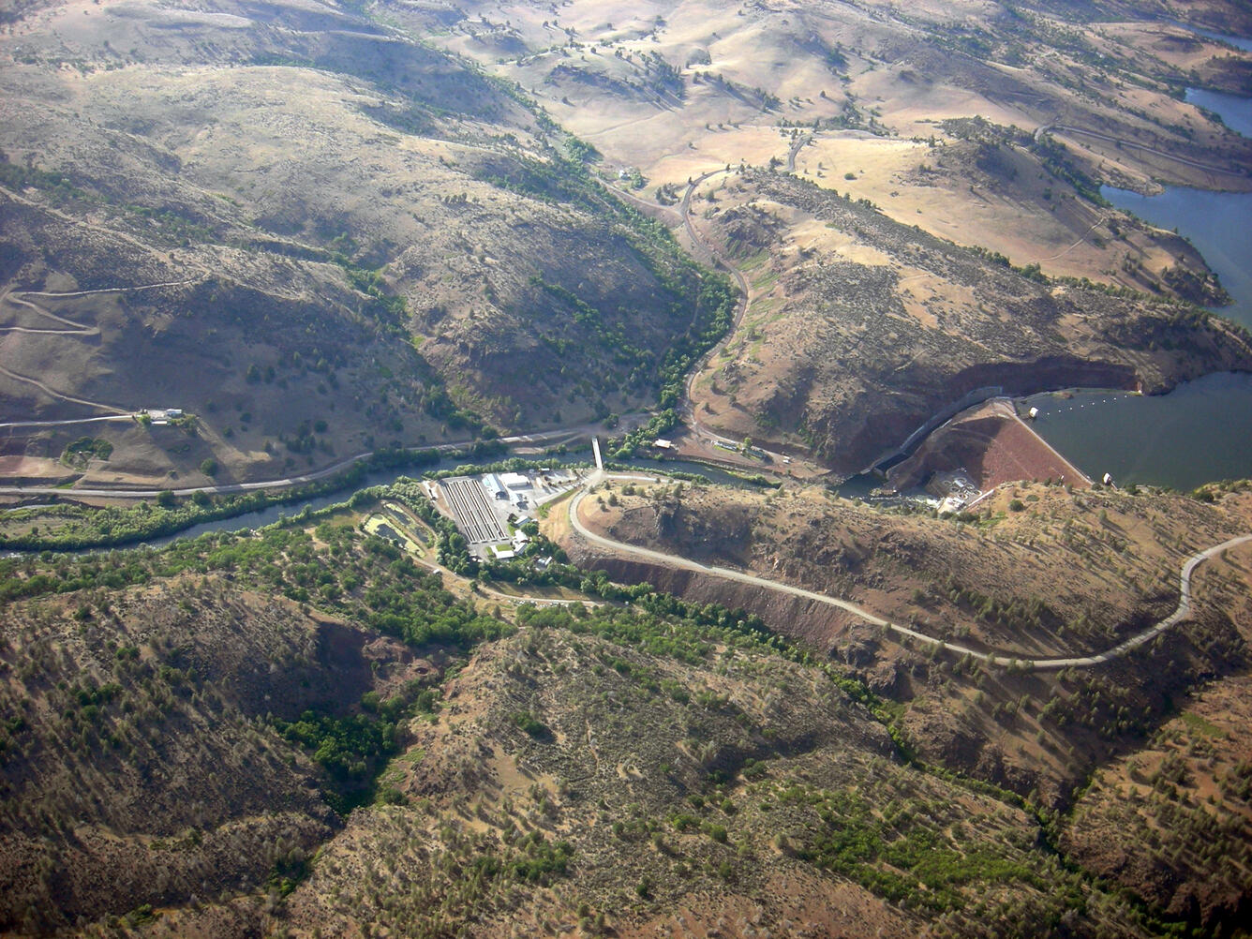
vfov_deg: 39.7
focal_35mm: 36
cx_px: 626
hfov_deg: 51.4
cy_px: 470
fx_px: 1302
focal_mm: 7.5
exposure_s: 1/289
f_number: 2.7
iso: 64
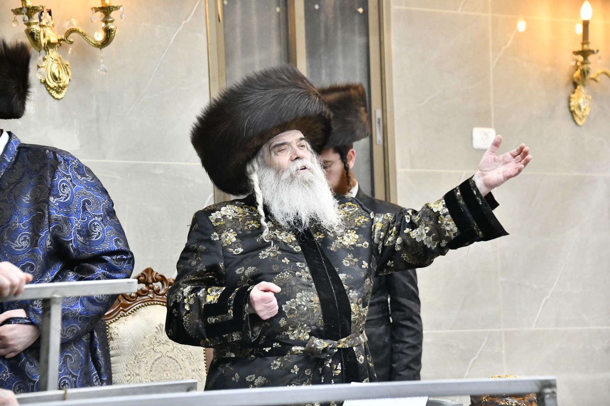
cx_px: 305
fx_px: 2067
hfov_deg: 16.8
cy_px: 203
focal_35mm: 122
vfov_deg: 11.2
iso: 2500
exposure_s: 1/250
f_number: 5.6
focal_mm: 122
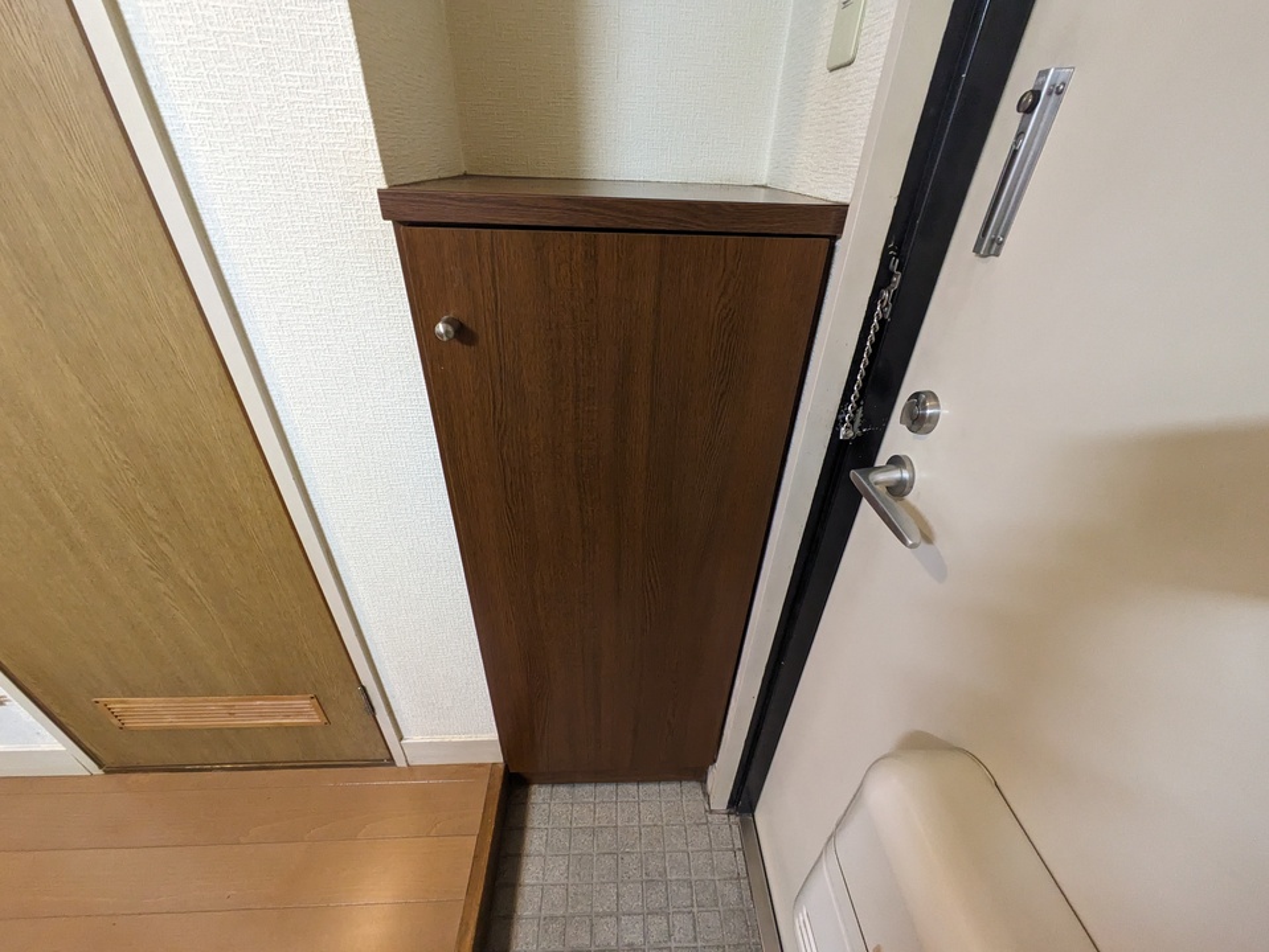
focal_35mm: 14
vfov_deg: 85.7
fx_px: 513
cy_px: 476
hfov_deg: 102.0
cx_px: 634
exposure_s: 1/40
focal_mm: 1.83
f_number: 2.2
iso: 810
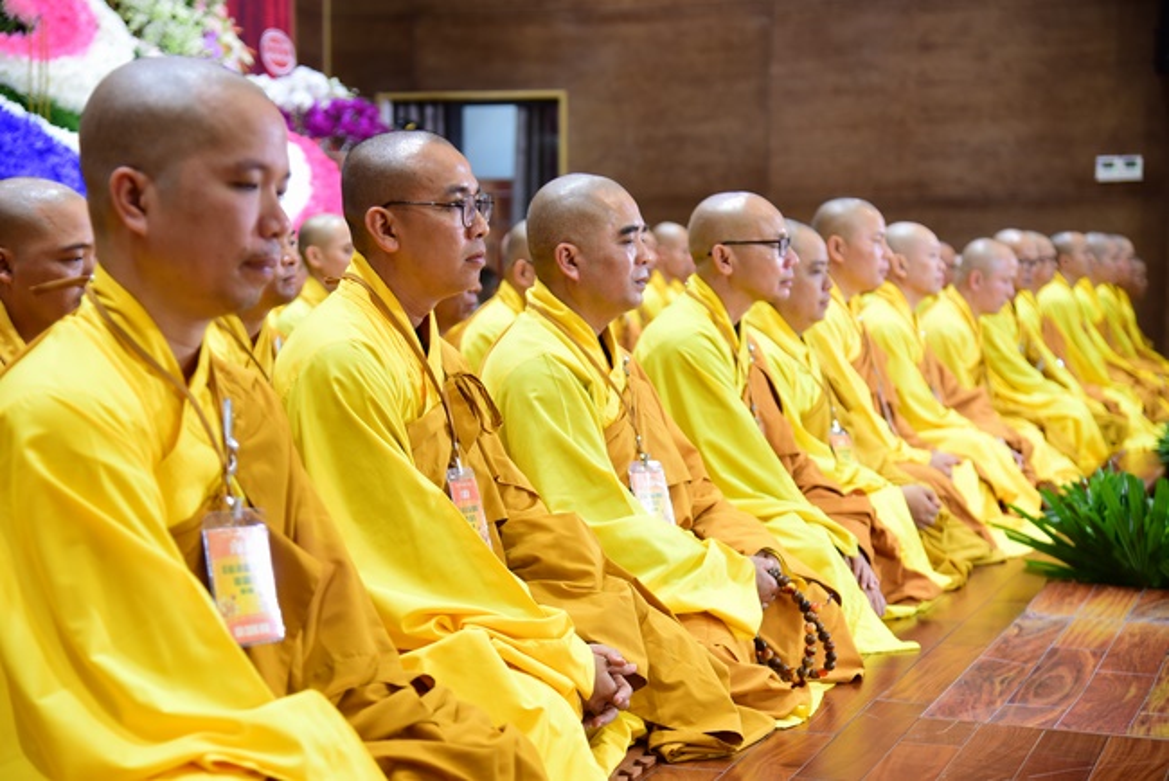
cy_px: 390
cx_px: 584
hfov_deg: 28.8
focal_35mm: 70
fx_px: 2274
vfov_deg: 19.5
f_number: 4
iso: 800
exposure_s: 1/40
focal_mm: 70
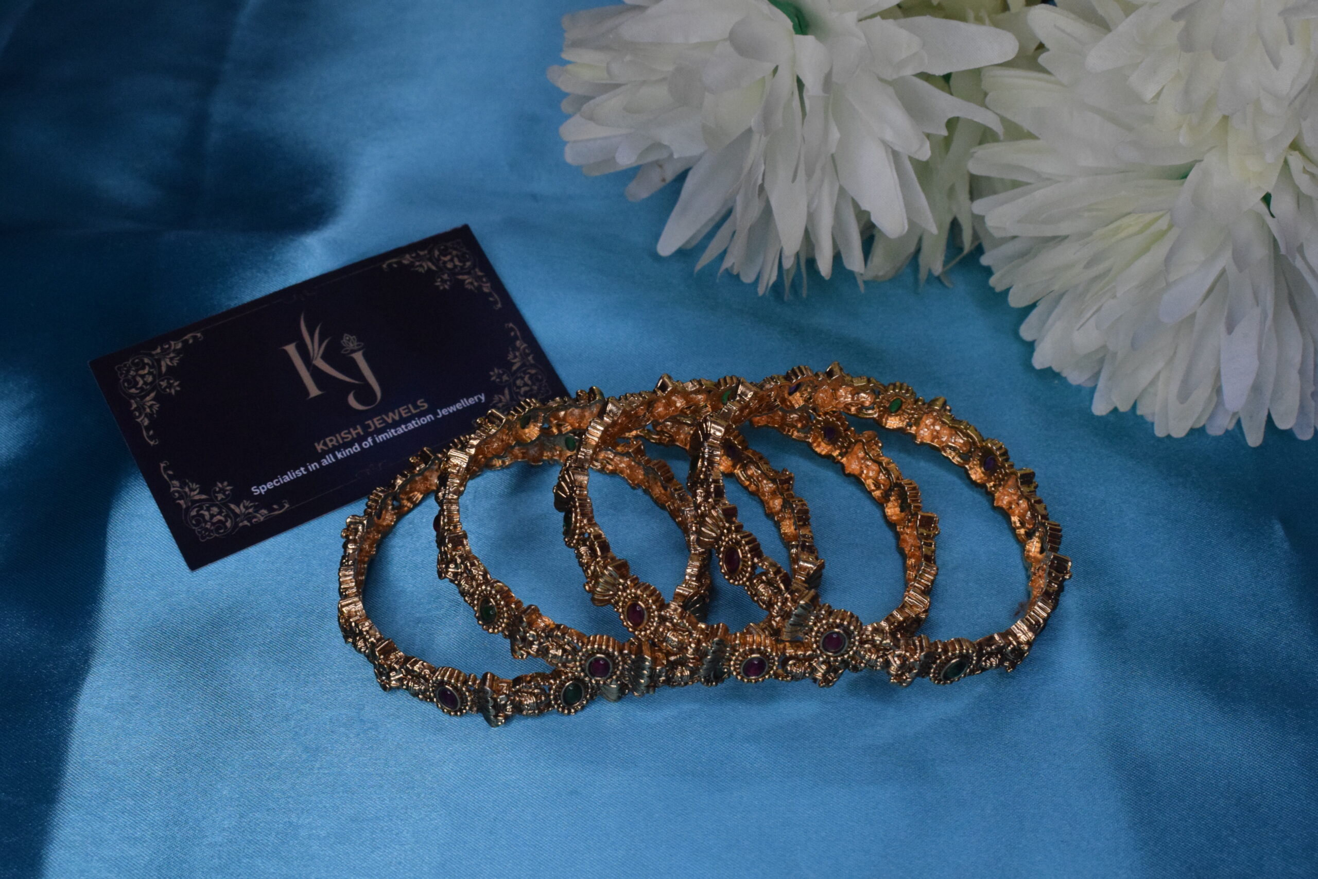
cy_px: 440
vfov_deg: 26.5
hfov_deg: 38.9
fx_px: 1867
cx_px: 659
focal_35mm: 51
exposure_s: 1/80
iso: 3200
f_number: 11
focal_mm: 34
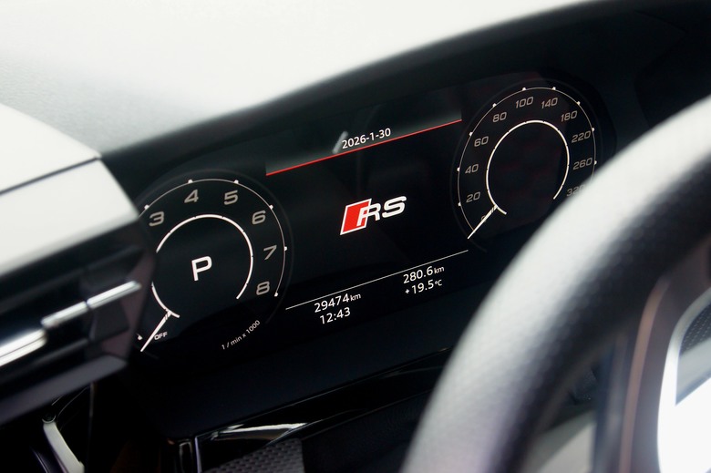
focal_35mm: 82
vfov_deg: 16.5
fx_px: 1628
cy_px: 236
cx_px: 356
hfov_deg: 24.6
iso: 640
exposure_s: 1/100
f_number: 5.6
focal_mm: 55
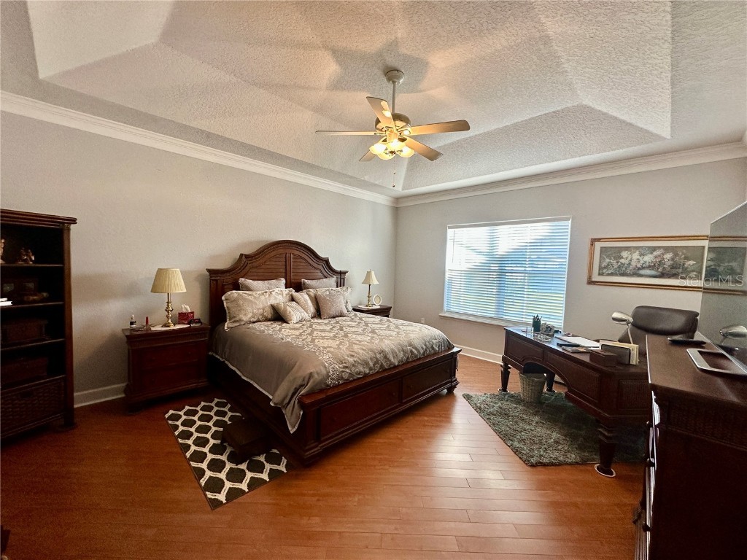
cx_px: 374
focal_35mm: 14
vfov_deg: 85.7
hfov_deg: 102.1
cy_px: 280
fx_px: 302
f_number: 2.2
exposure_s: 1/120
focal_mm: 2.22
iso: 160
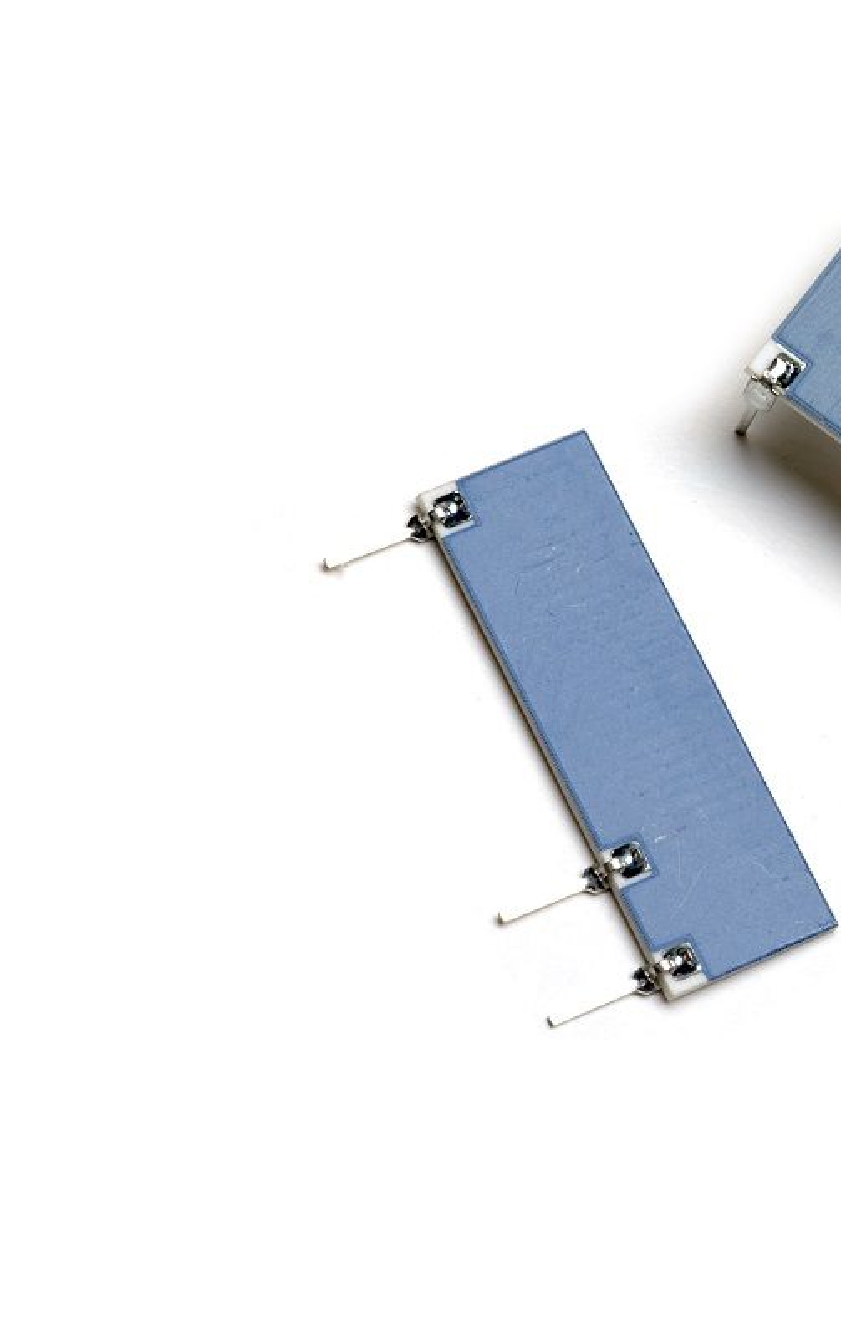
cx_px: 946
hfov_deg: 8.1
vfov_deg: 13.0
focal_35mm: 161
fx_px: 5900
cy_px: 671
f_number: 32
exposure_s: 1/160
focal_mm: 105
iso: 100
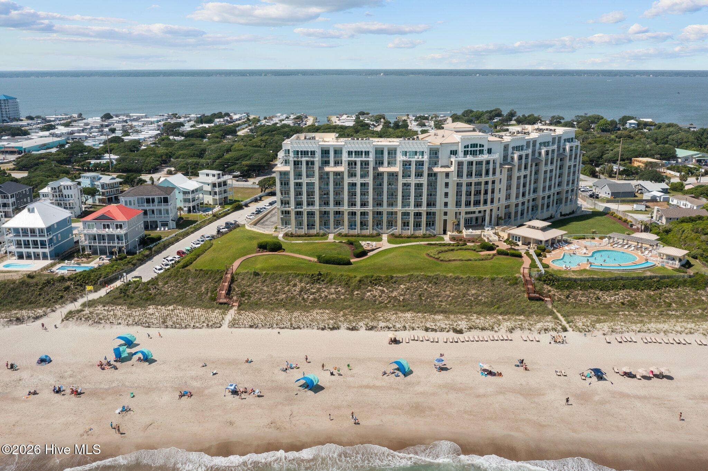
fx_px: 550
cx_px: 354
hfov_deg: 65.5
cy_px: 236
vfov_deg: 46.4
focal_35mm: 28
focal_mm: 10.26
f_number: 4.5
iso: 100
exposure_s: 1/160
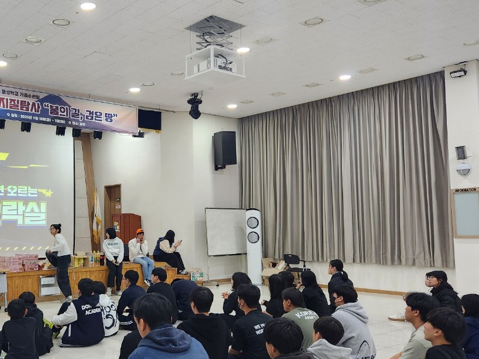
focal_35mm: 38
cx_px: 133
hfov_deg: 47.5
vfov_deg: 37.7
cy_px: 182
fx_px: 526
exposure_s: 1/120
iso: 320
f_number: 1.8
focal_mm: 5.4
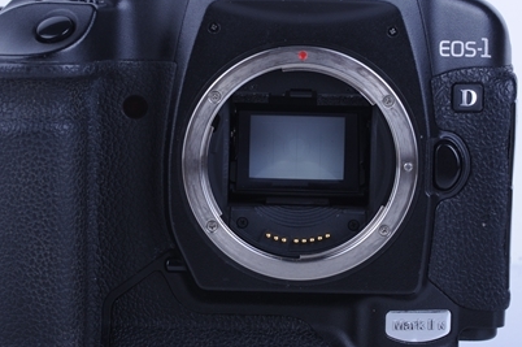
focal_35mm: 112
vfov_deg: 12.2
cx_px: 253
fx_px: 1622
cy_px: 159
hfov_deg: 18.3
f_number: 18
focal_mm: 60
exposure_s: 1/200
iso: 200
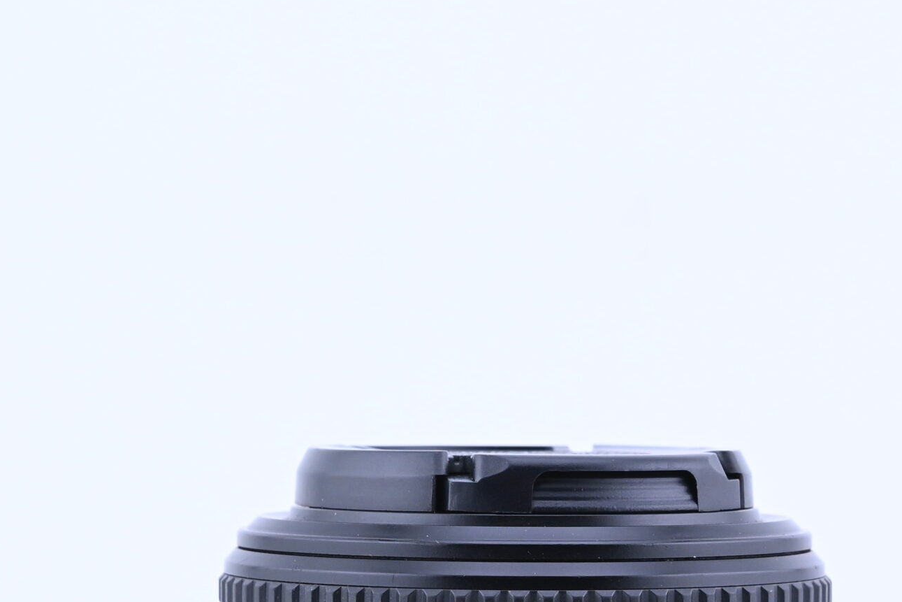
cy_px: 553
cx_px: 521
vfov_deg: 11.3
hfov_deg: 16.9
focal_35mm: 121
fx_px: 3032
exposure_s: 1/125
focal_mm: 41
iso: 640
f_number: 11
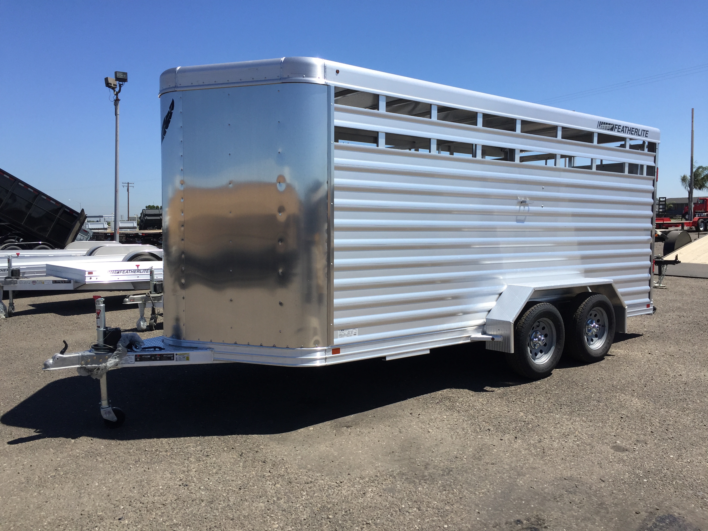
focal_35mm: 29
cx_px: 354
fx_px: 593
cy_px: 266
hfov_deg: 61.7
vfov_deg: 48.2
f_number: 2.2
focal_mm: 4.15
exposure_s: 1/2475
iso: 32
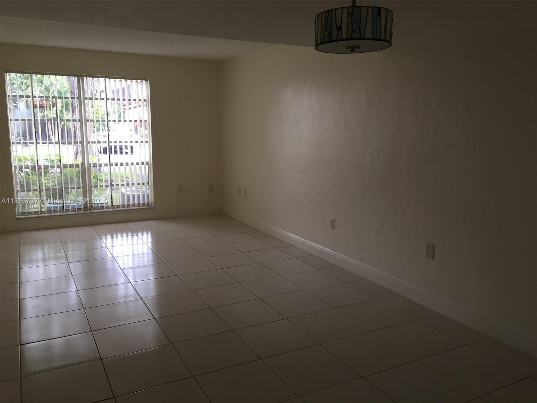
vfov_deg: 48.2
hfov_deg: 61.7
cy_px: 202
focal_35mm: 29
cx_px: 268
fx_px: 450
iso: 32
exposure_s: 1/40
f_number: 2.2
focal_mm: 4.15
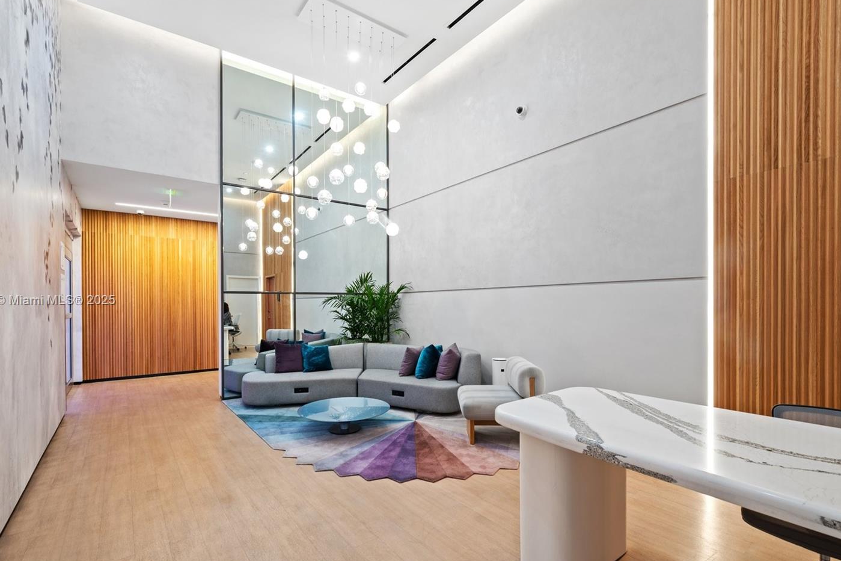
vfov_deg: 73.6
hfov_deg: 96.7
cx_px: 404
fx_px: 374
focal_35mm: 16
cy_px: 301
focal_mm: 14
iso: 200
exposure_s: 1/2
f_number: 8
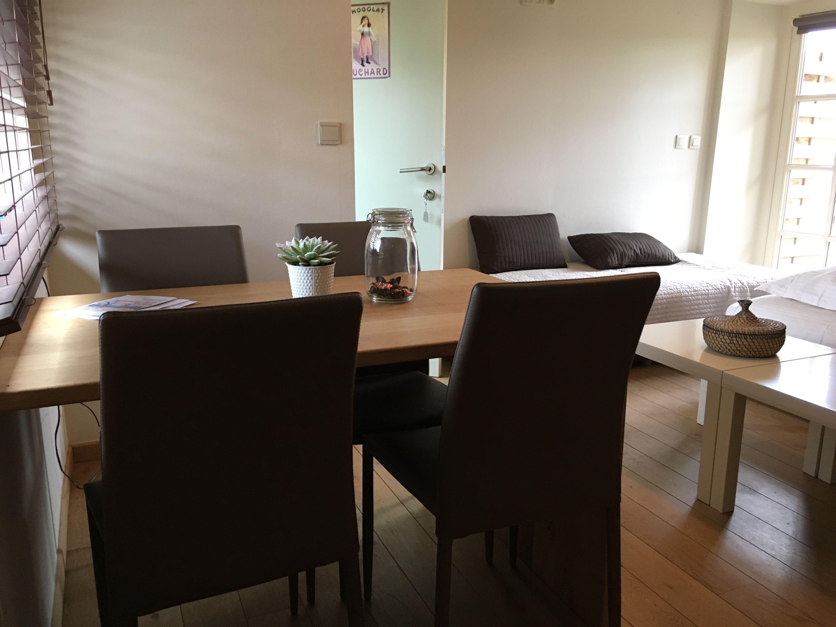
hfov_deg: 61.7
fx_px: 700
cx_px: 418
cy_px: 314
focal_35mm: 29
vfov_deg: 48.2
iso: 200
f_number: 2.2
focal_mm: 4.15
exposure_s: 1/33
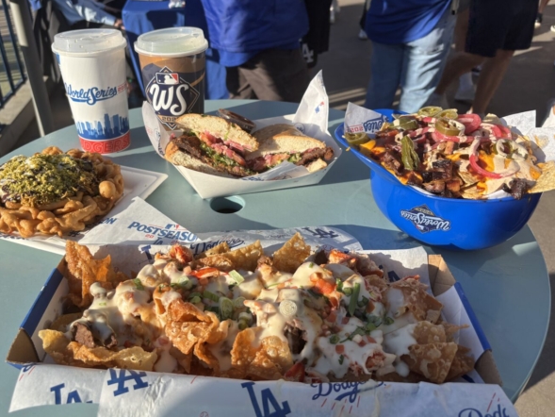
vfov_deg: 46.8
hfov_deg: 59.7
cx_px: 237
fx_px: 481
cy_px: 190
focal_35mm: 30
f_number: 1.6
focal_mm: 5.96
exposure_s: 1/2639
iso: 50
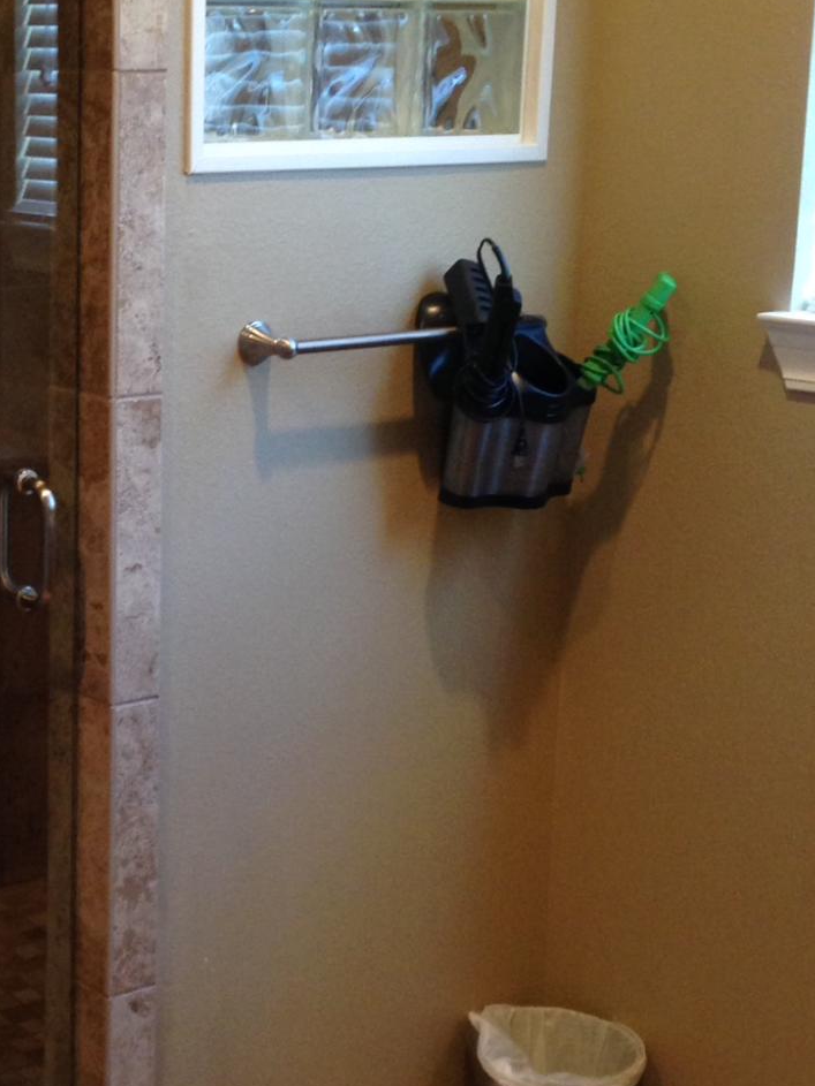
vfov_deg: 27.8
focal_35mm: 70
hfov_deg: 20.4
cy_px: 512
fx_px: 2198
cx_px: 29
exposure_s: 1/20
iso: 125
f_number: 2.4
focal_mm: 4.12
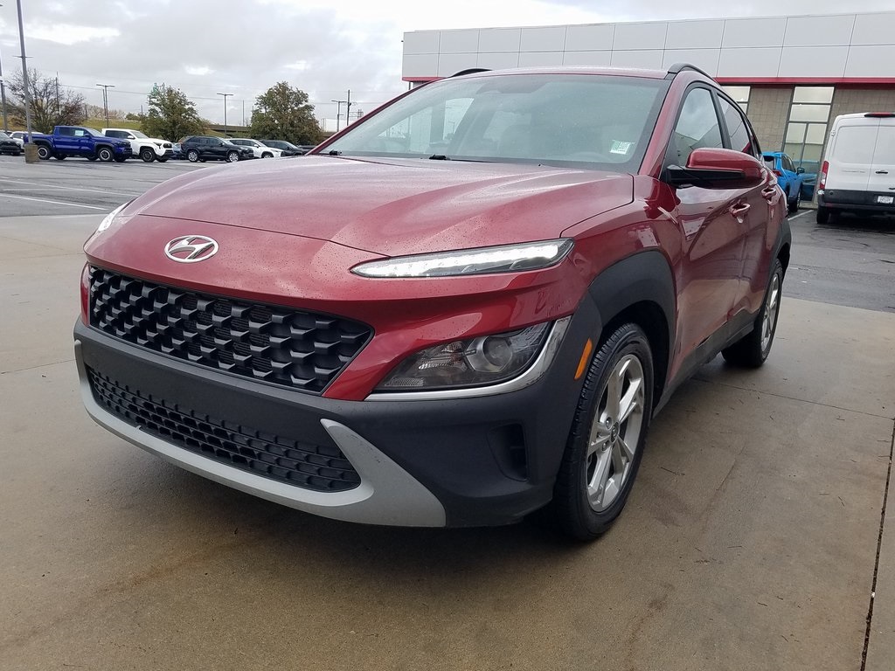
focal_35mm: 26
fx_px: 672
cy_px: 336
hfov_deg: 67.3
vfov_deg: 53.1
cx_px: 448
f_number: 1.7
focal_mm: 4.2
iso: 50
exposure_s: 1/268
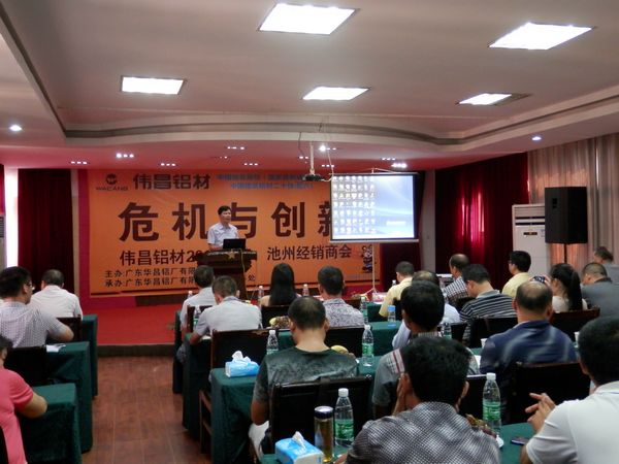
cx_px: 310
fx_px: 608
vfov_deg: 41.8
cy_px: 232
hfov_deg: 54.0
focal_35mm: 34
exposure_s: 1/10
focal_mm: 6.2
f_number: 3.5
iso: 250
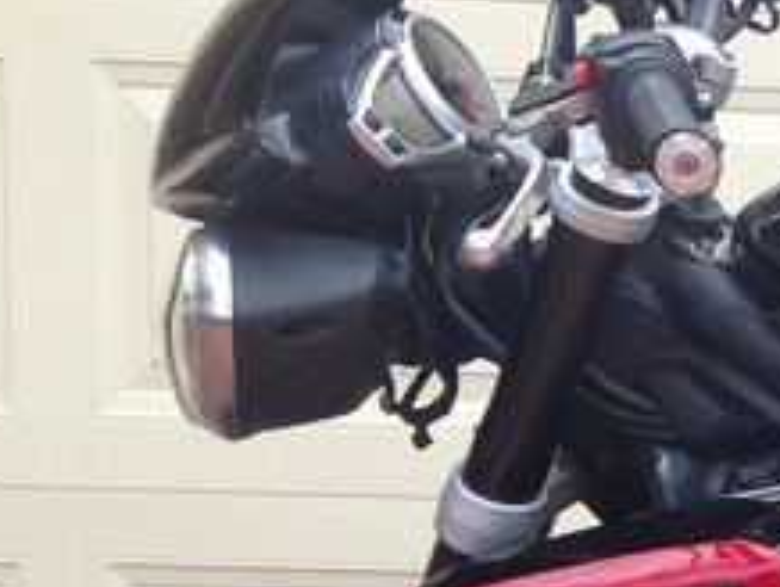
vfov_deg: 12.0
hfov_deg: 14.8
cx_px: 1263
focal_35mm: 121
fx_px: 2729
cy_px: 716
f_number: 2.4
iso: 50
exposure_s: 1/393
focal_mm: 4.12
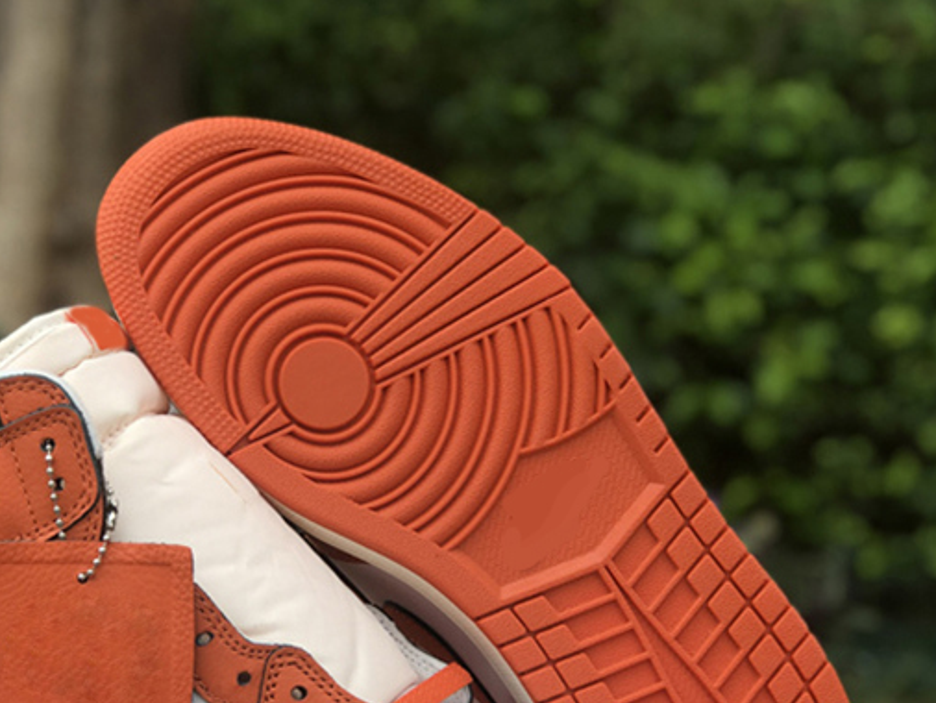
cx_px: 331
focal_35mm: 91
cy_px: 531
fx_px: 2462
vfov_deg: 16.2
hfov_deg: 21.5
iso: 20
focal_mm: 6.6
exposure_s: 1/210
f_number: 2.8
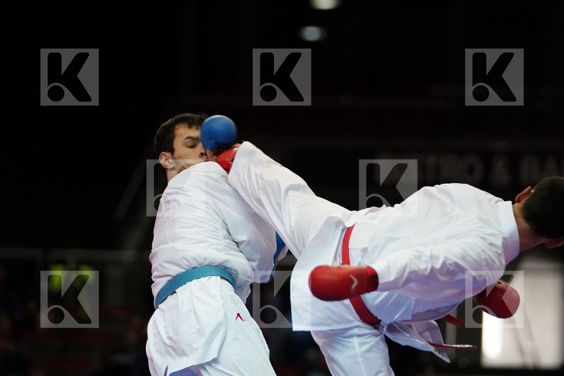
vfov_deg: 5.9
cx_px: 282
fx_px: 3666
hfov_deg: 8.8
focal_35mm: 234
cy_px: 188
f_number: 2.8
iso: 3200
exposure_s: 1/1000
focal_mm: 156
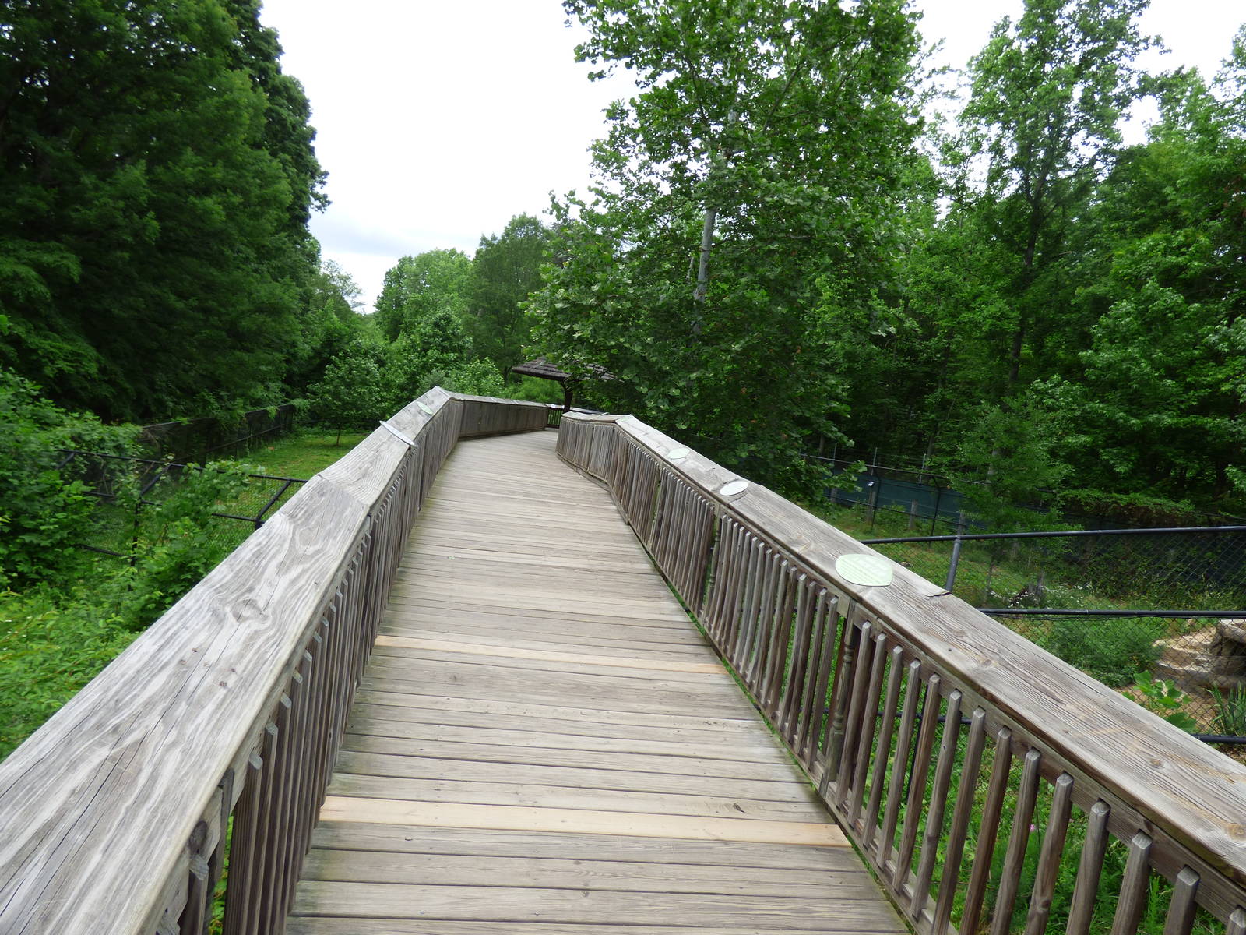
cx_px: 623
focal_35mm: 20
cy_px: 468
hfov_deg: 81.7
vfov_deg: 66.0
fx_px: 720
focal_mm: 3.58
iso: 100
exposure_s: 1/640
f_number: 2.8
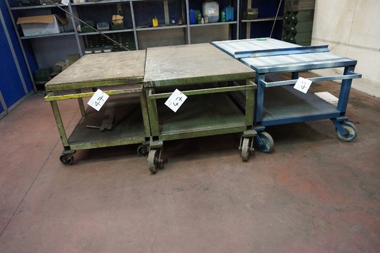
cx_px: 190
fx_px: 253
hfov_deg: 73.7
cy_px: 126
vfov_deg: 53.1
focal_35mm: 24
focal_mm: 16
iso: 3200
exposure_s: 1/50
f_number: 3.5
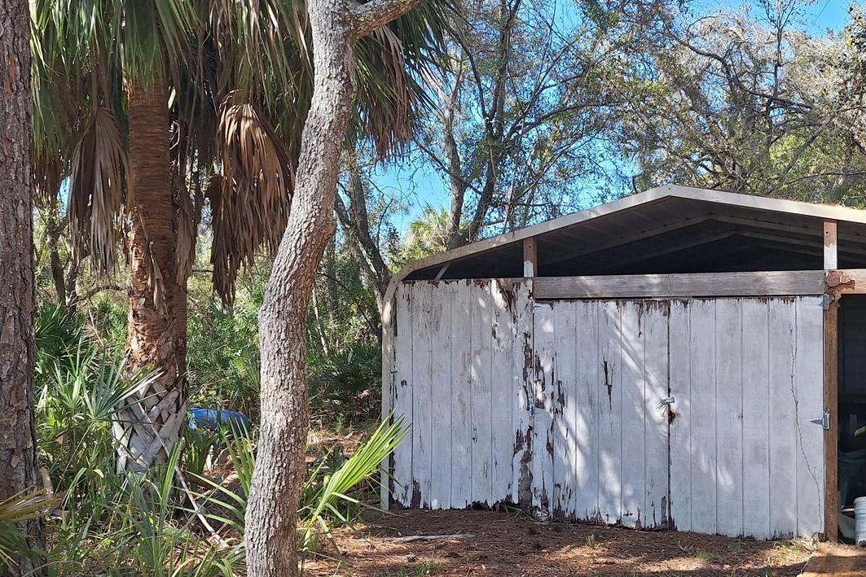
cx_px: 530
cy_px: 341
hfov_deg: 52.7
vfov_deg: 36.8
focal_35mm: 36
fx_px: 866
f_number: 1.8
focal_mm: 5.54
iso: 40
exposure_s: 1/722
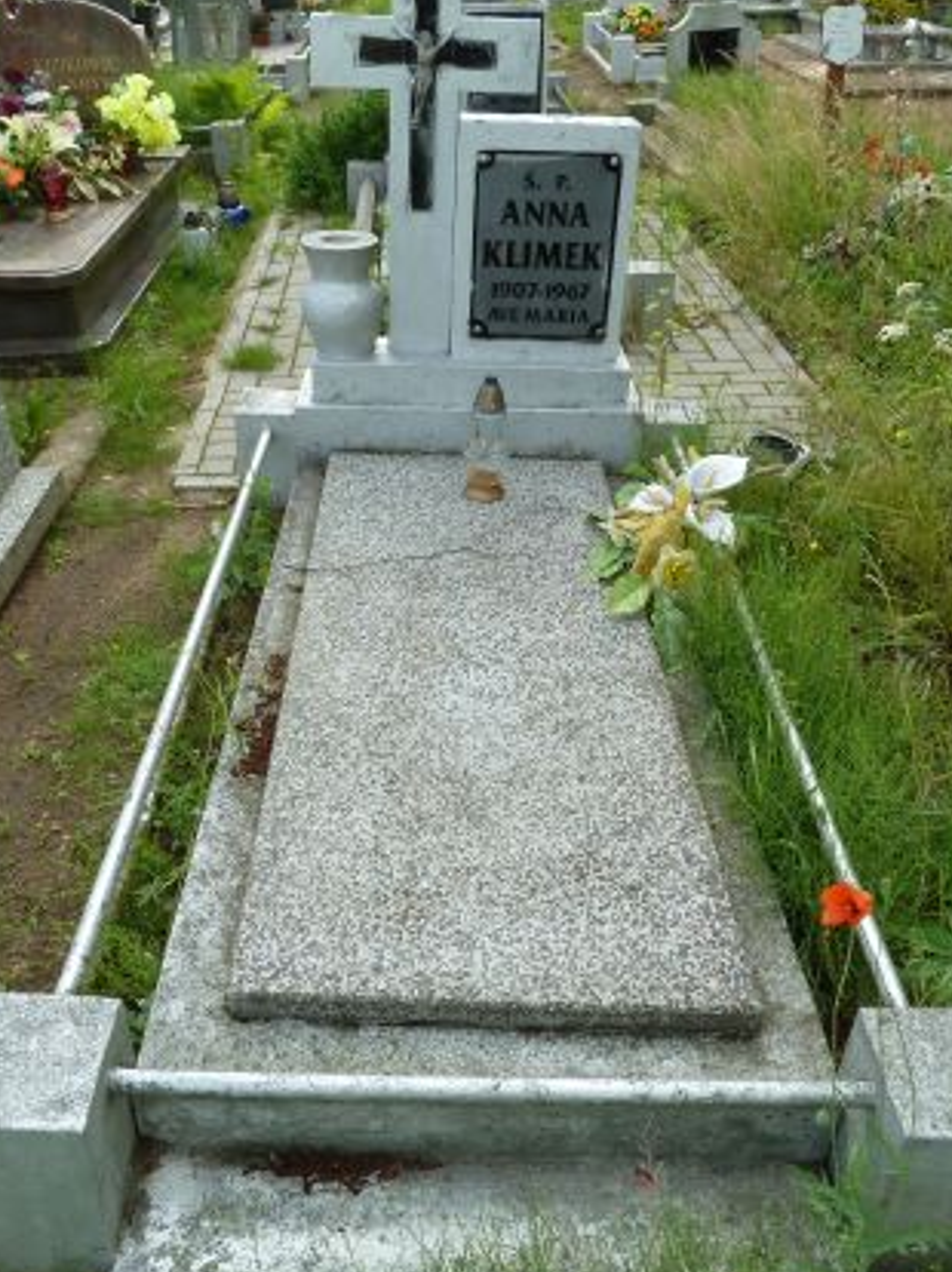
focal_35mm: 29
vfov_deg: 61.6
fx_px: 1064
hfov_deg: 48.1
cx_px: 430
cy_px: 575
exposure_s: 1/160
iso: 80
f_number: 4
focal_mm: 4.1
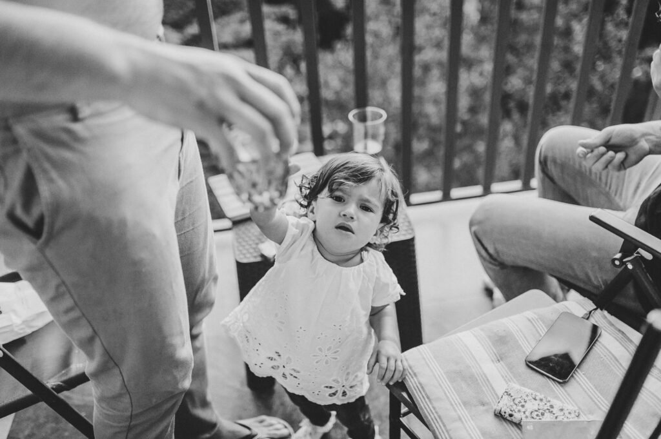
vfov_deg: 37.8
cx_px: 330
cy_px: 220
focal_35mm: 35
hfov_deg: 54.5
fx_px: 642
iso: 1600
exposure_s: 1/4000
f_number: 2
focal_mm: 35
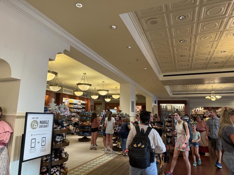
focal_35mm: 24
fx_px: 162
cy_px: 88
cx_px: 117
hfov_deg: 71.6
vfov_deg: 56.8
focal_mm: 6.76
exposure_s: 1/60
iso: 200
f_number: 1.78
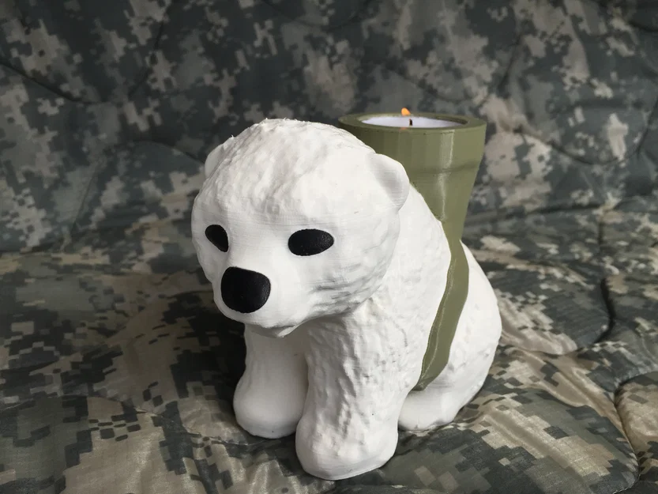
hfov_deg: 61.7
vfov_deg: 48.2
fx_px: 551
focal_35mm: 29
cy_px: 247
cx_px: 329
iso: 32
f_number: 2.2
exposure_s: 1/1980
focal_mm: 4.15
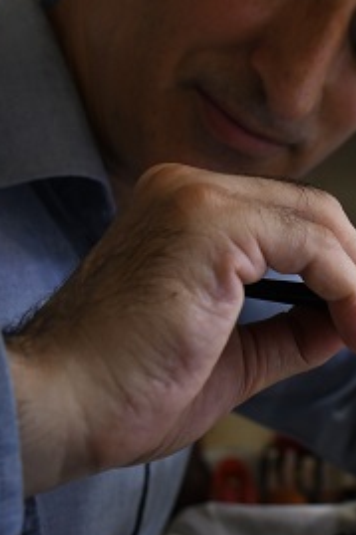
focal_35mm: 67
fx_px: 995
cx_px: 444
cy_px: 191
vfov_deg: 29.9
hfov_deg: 19.0
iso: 640
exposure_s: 1/50
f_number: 3.5
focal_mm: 20
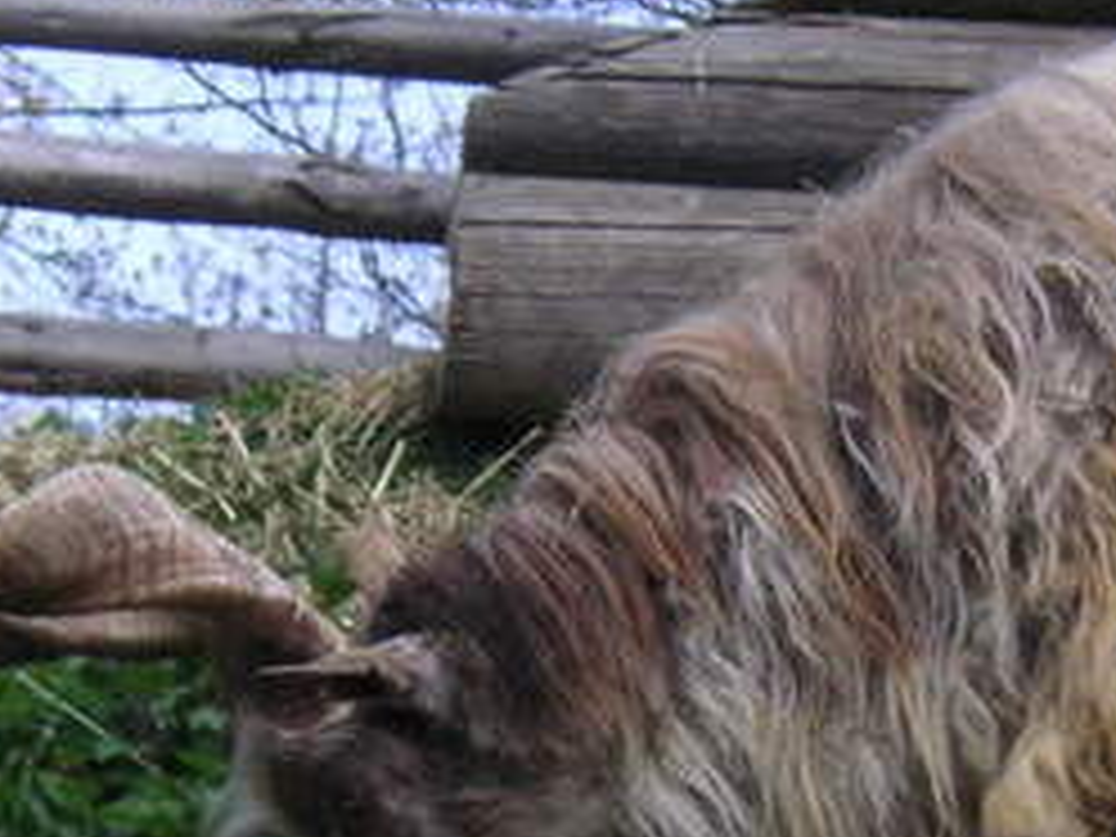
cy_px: 747
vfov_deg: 5.3
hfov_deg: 7.0
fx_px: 9059
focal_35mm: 281
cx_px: 968
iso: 50
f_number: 4.7
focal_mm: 14.4
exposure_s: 1/180
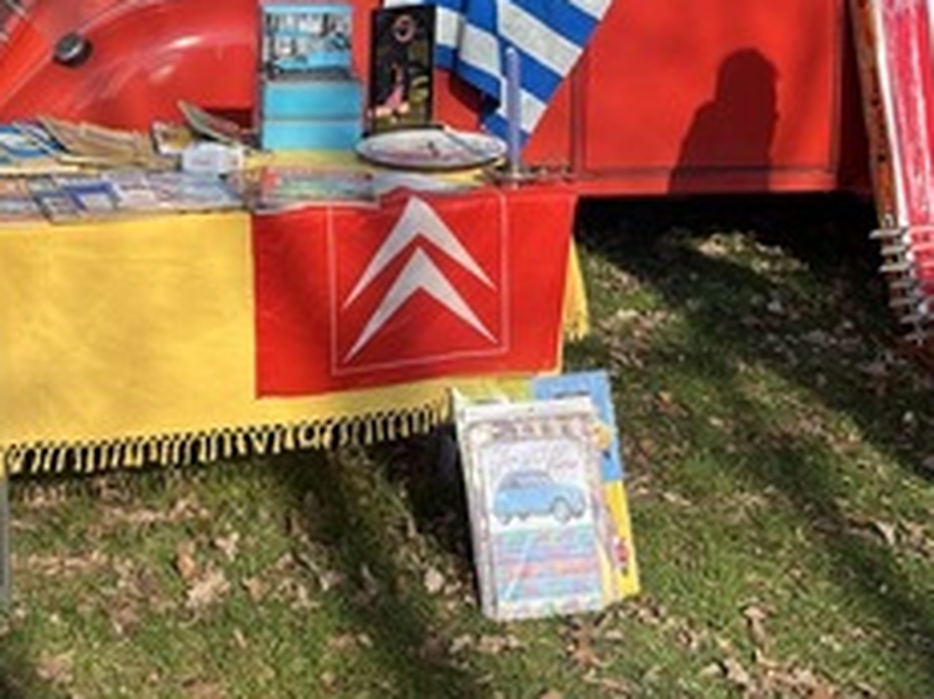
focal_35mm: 60
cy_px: 93
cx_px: 257
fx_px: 1618
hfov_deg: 31.7
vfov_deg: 23.8
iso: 50
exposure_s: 1/3049
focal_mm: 5.1
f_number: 1.6
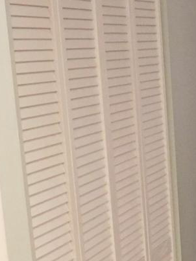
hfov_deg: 10.3
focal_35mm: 144
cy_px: 291
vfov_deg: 13.4
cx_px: 119
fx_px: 1088
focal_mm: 4.15
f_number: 2.2
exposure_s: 1/30
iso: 200
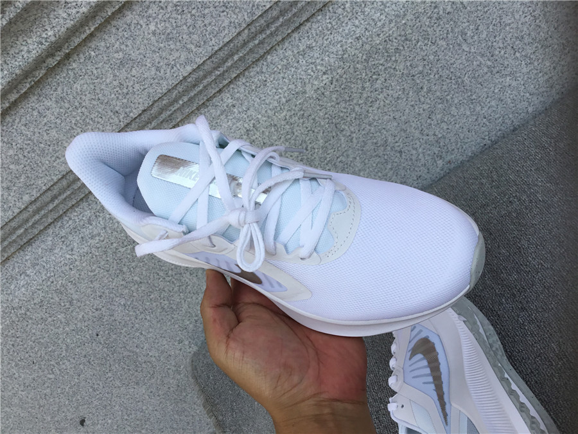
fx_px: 518
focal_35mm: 31
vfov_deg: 45.4
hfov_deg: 58.4
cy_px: 217
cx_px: 289
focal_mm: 3.3
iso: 25
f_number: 2.4
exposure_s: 1/1101
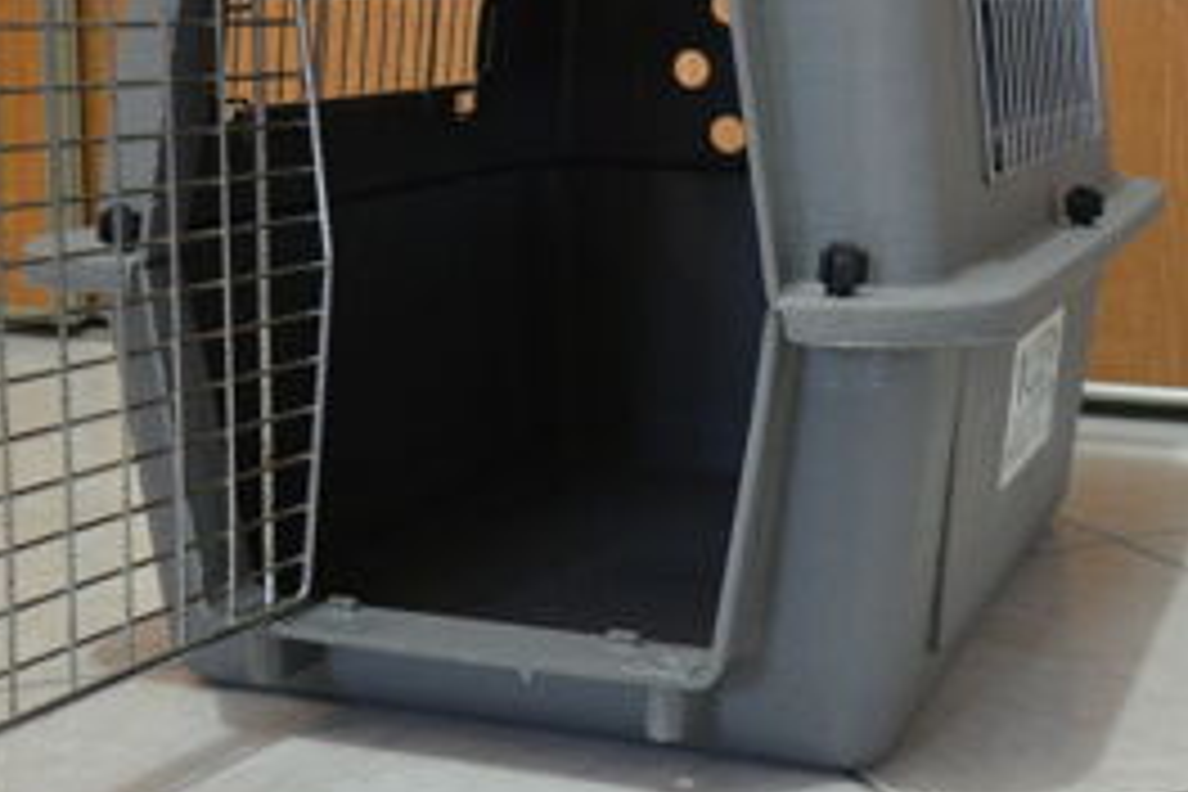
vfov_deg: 22.5
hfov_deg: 33.3
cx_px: 693
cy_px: 279
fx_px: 1980
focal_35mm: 60
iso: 1250
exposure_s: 1/15
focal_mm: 22
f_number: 4
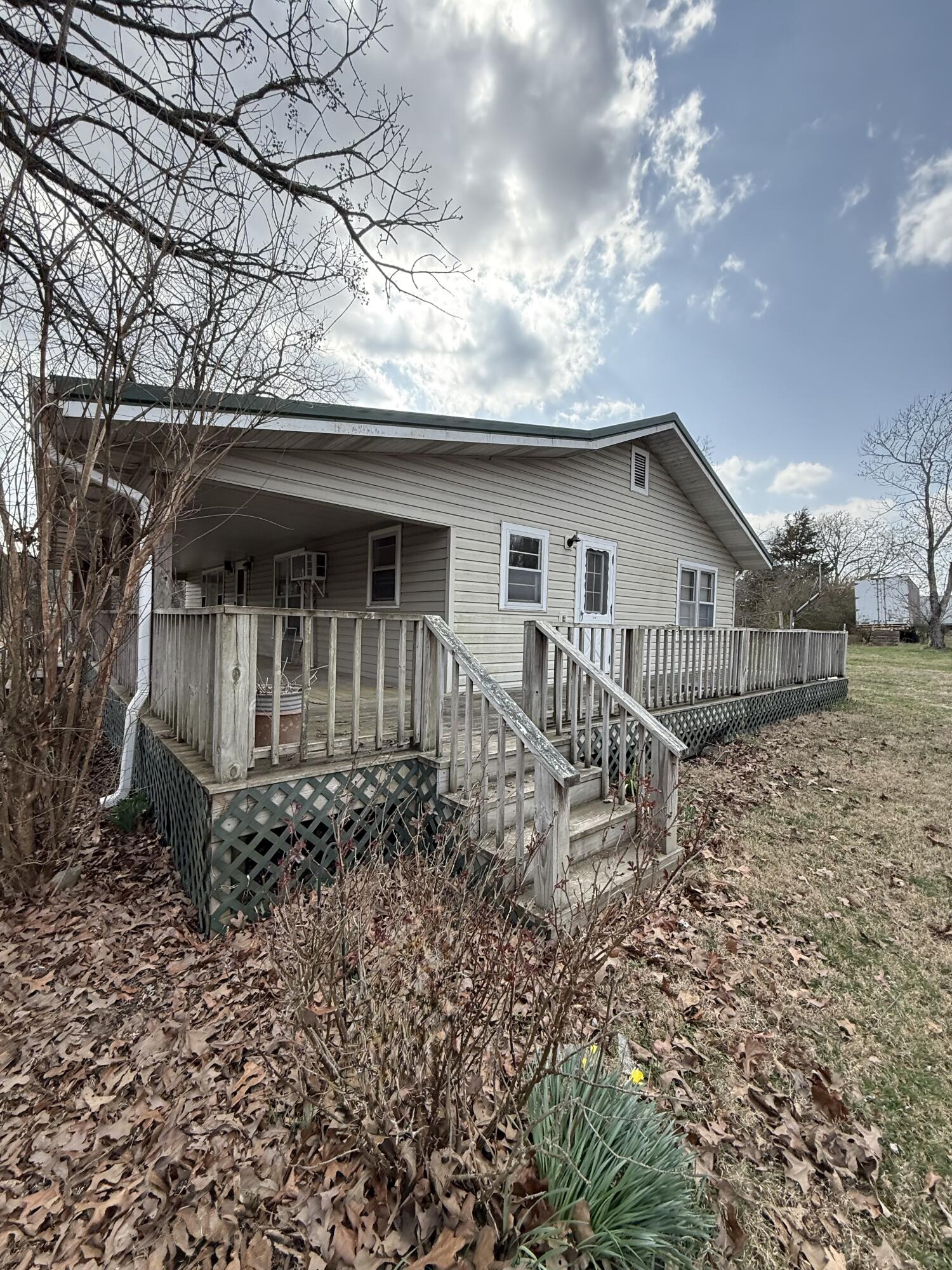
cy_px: 635
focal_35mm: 14
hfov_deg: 85.7
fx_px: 513
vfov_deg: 102.1
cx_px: 476
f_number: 2.2
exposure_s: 1/760
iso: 64
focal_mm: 2.22
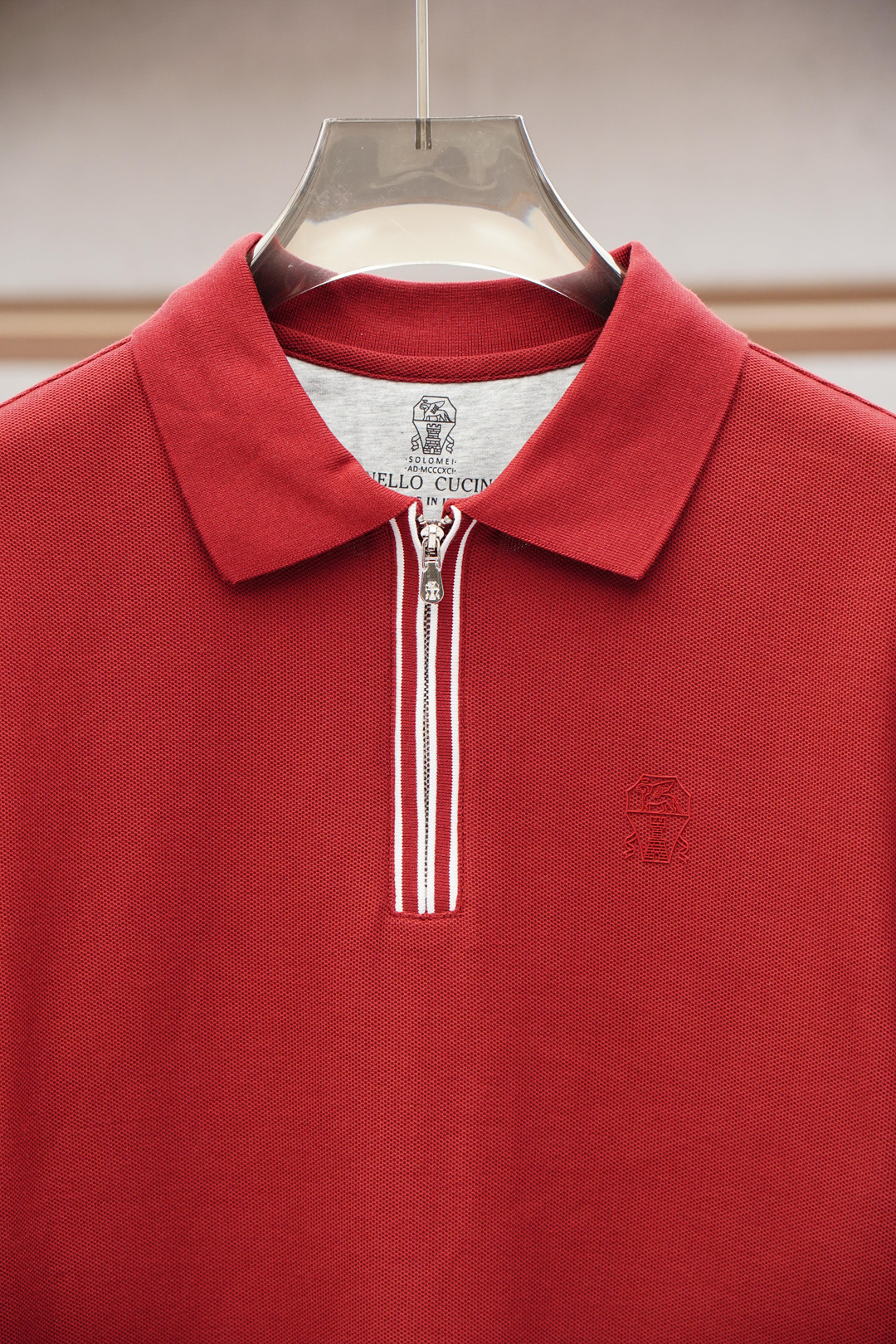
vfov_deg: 20.3
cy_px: 672
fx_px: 3752
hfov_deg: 13.6
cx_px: 448
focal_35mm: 100
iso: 400
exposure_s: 1/250
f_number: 4
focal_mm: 67
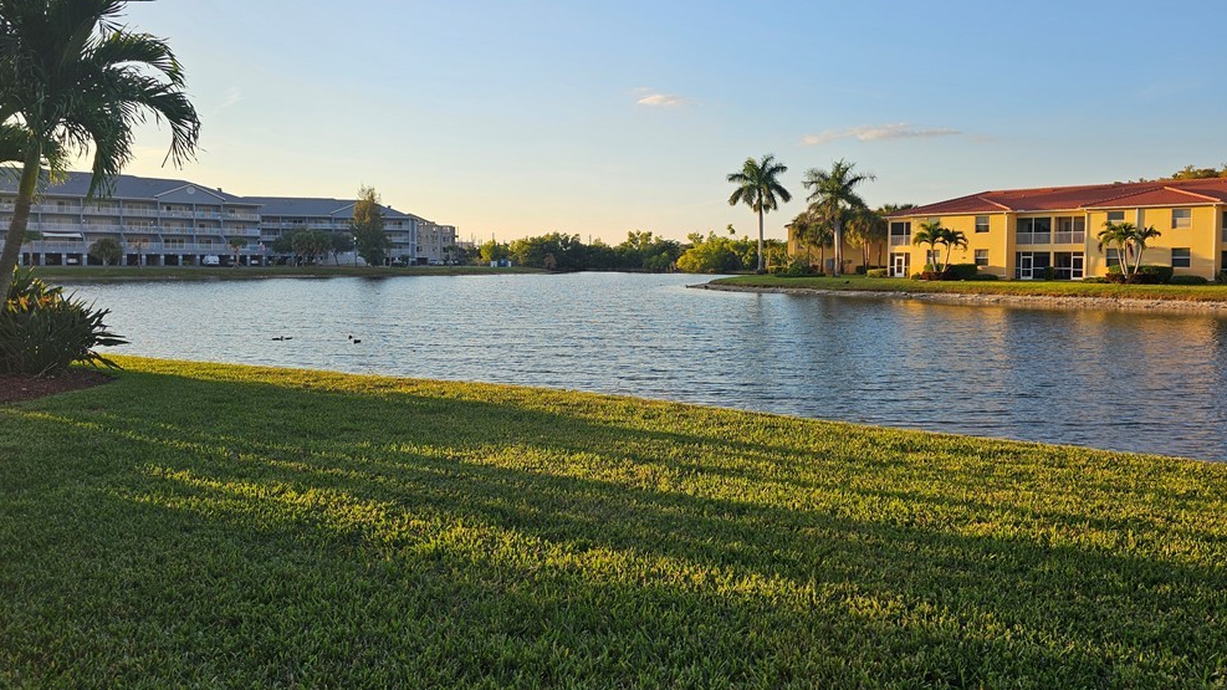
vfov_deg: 44.2
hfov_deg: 71.9
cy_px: 283
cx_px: 600
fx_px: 846
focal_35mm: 26
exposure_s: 1/330
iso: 10
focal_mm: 6.3
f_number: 1.7
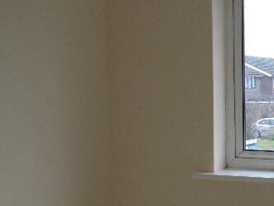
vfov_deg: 21.5
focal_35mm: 68
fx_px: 538
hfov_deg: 24.6
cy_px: 149
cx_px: 363
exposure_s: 1/60
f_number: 3
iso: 100
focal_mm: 4
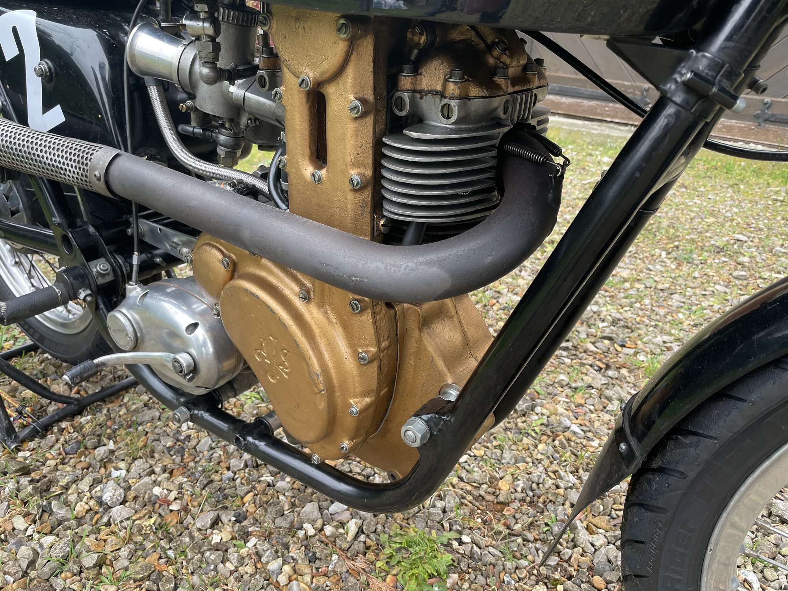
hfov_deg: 67.3
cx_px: 394
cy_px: 296
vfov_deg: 53.1
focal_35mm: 26
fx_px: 592
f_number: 1.6
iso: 50
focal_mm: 4.2
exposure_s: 1/121
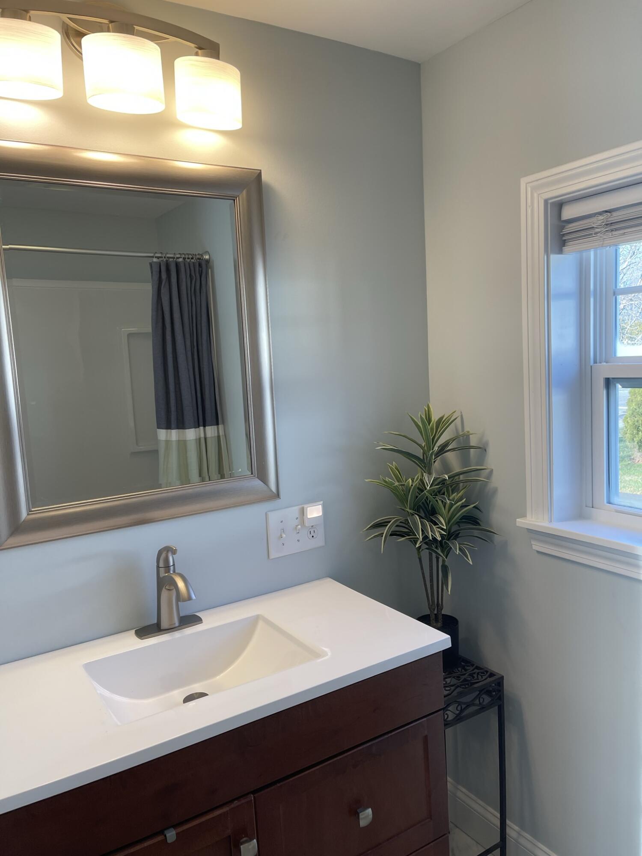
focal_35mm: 26
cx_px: 321
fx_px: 643
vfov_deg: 67.3
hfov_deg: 53.1
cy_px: 428
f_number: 1.6
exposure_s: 1/120
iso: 50
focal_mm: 5.1
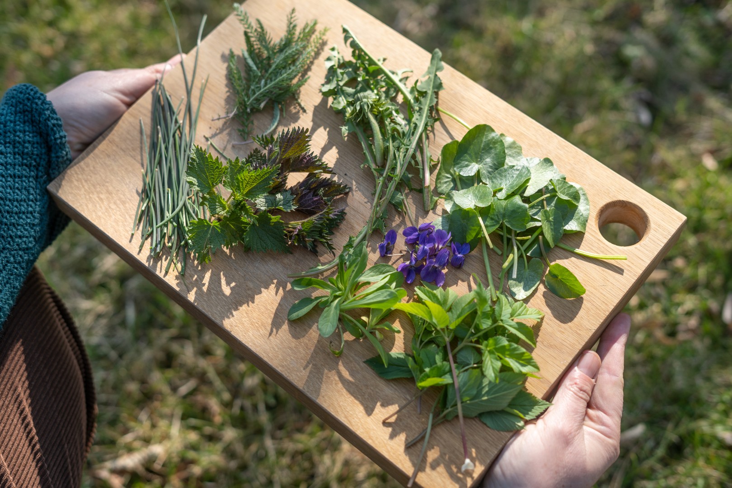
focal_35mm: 50
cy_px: 244
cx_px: 366
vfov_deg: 27.0
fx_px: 1017
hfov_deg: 39.6
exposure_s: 1/1250
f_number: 3.2
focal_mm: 50
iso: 200
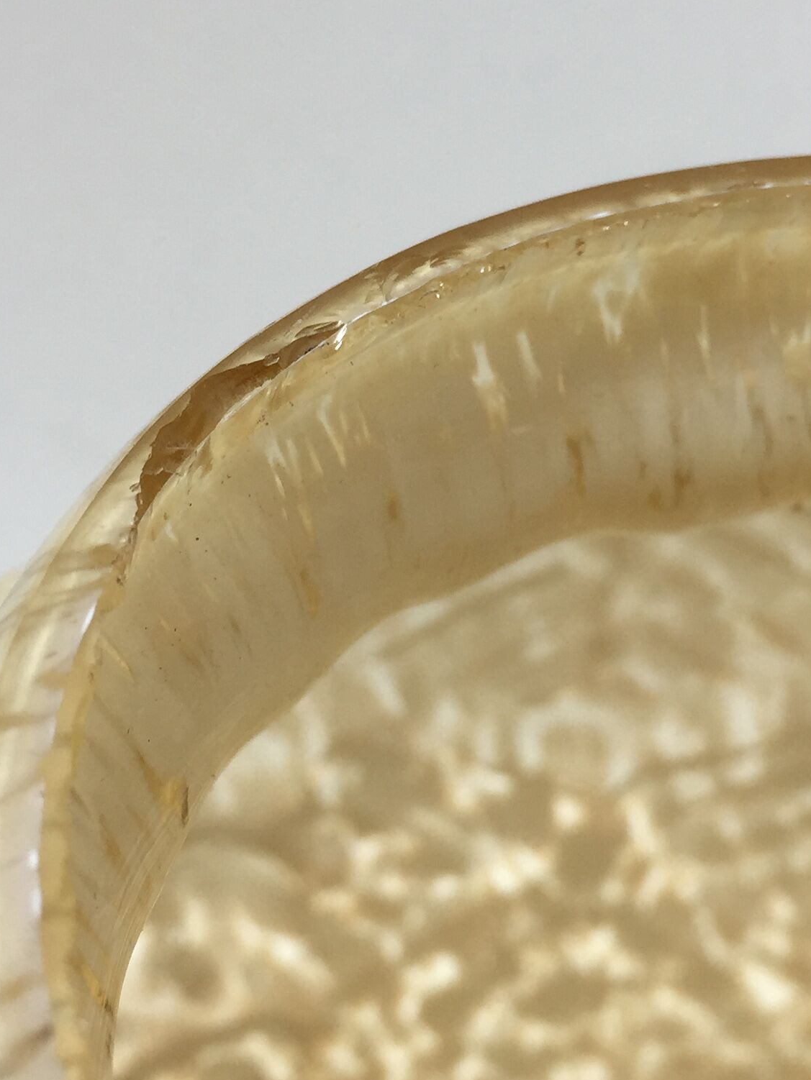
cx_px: 399
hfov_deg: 23.3
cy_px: 354
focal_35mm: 63
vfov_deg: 30.5
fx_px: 1967
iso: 40
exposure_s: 1/50
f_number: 2.2
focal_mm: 4.15
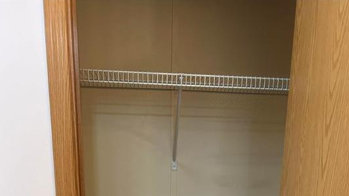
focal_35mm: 41
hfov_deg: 49.4
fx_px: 379
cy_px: 251
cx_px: 183
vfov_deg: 25.2
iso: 250
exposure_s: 1/60
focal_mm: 5.7
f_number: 1.5
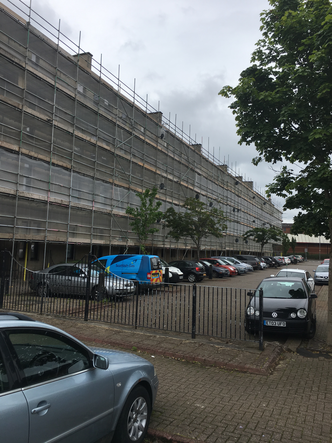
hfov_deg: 48.2
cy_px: 222
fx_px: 371
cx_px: 166
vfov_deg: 61.7
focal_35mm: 29
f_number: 2.2
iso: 25
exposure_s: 1/1221
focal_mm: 4.15
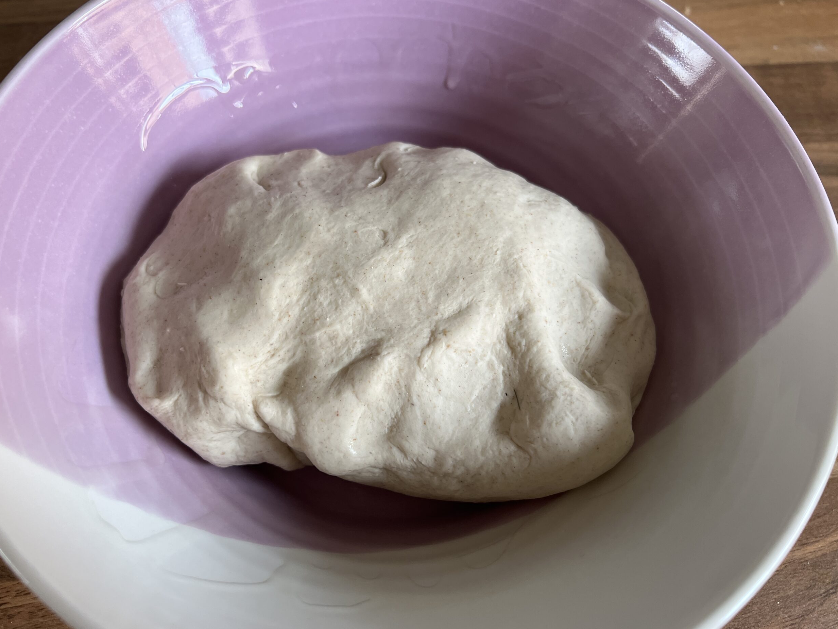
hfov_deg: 65.3
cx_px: 404
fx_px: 654
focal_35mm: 27
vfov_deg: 51.4
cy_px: 320
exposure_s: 1/121
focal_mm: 5.7
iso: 125
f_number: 1.5
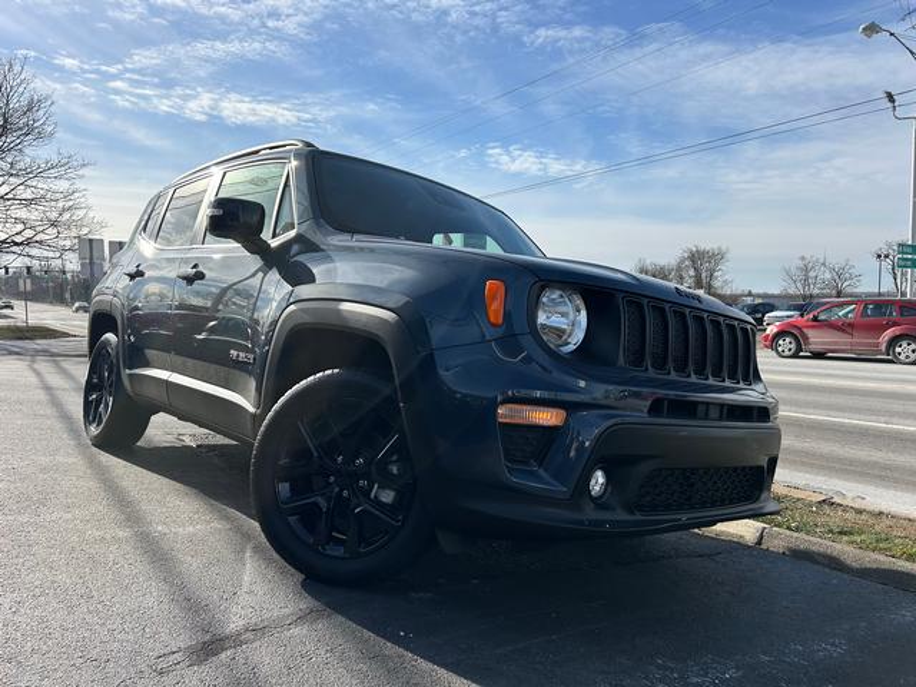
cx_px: 458
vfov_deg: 53.1
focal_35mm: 26
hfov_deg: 67.3
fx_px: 688
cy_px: 344
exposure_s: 1/5587
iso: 50
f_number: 1.5
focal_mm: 5.7
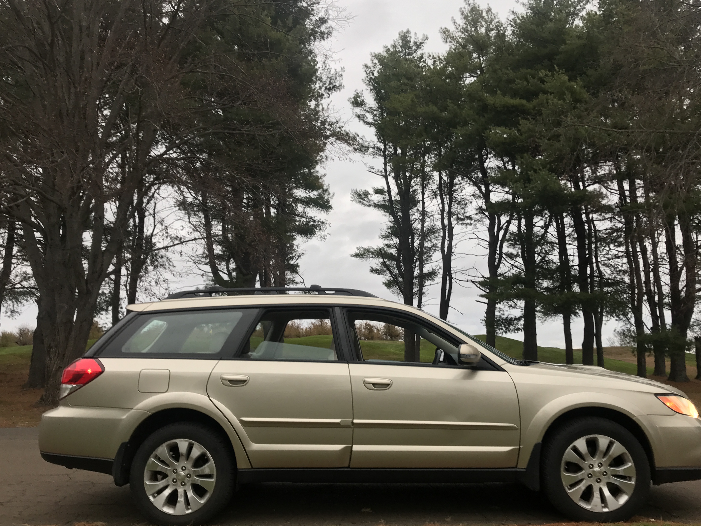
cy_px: 259
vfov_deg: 44.2
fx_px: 648
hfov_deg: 56.8
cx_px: 367
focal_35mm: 32
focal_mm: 3.99
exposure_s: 1/60
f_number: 1.8
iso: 32
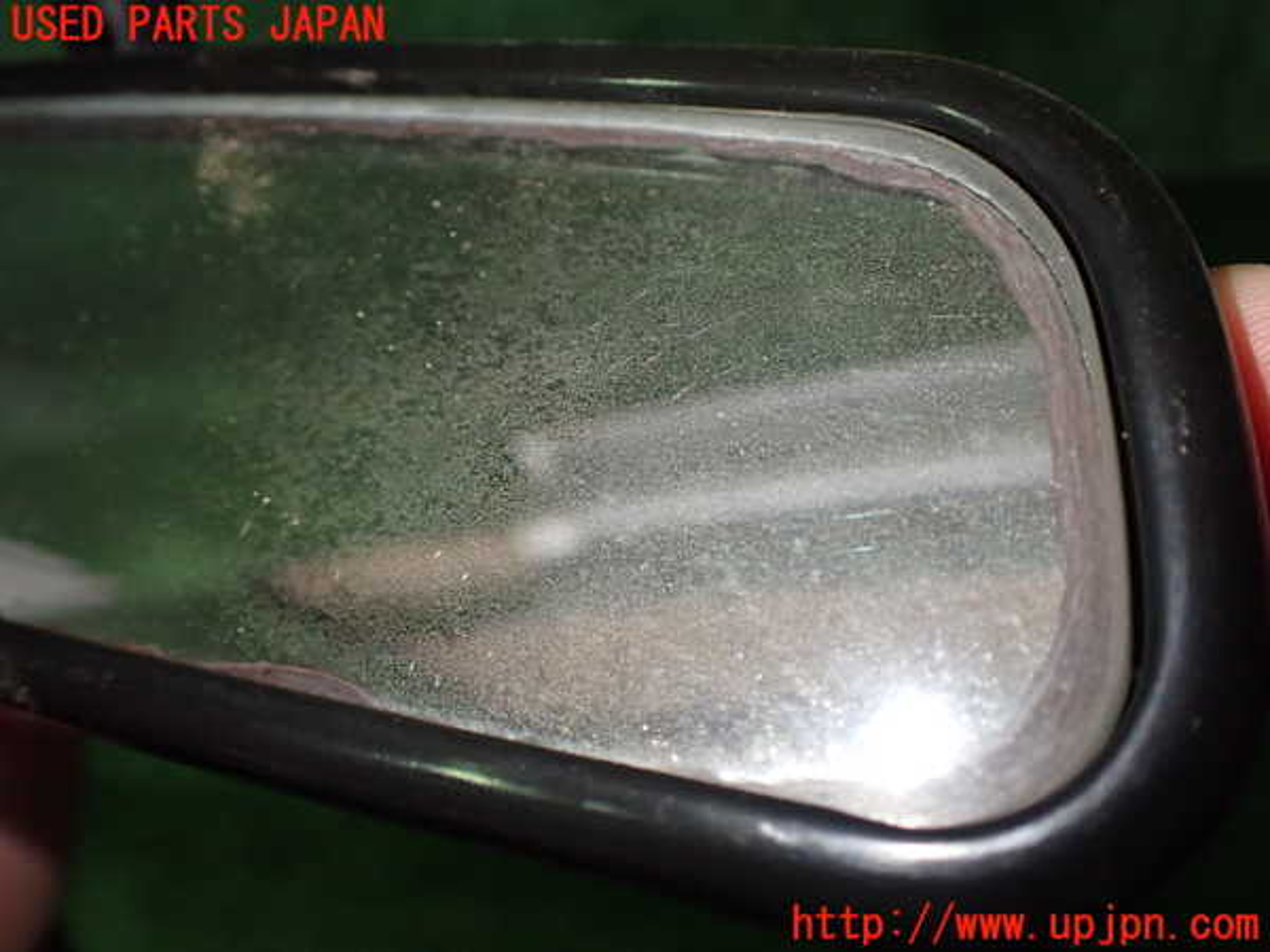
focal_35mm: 30
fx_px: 1101
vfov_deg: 46.8
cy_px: 476
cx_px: 635
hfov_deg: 60.0
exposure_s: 1/125
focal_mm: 5.4
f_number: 2.3
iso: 500
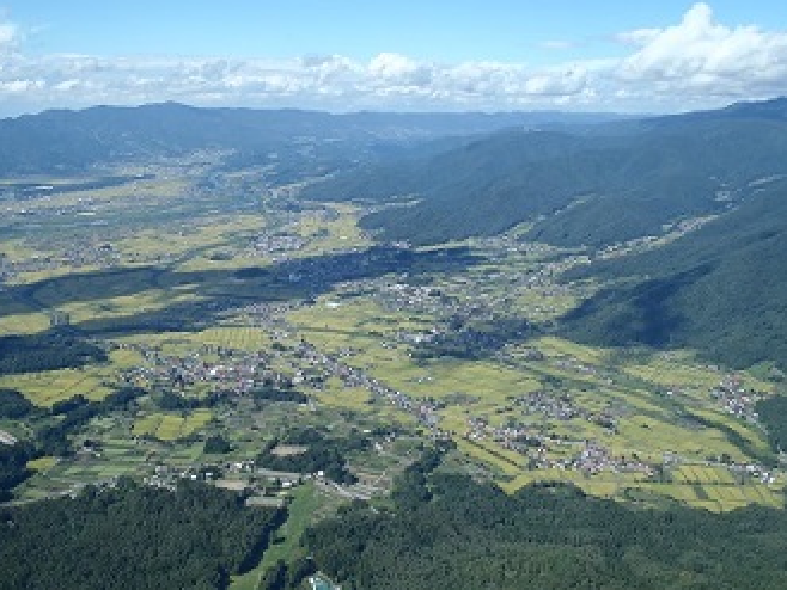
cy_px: 296
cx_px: 337
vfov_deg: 41.8
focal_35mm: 34
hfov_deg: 53.7
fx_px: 773
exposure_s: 1/80
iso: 80
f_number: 11
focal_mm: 5
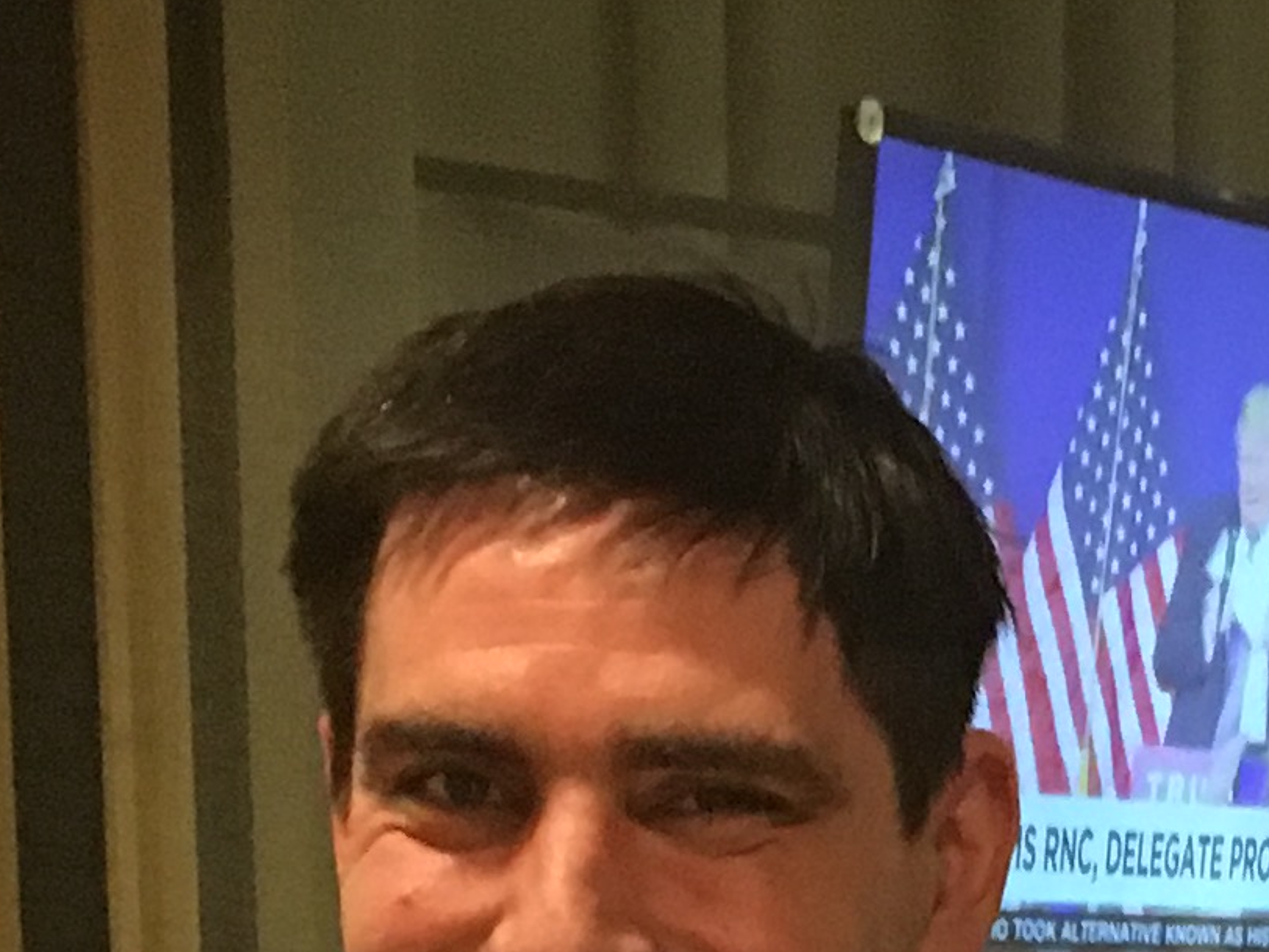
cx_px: 1727
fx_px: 5279
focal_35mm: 144
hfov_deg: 13.2
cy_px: 1979
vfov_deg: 9.5
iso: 250
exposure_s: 1/15
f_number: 2.2
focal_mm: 4.15
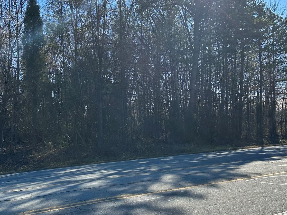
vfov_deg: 32.9
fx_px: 365
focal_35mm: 44
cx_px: 98
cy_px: 114
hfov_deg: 42.4
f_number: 1.78
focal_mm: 6.86
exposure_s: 1/2591
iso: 80
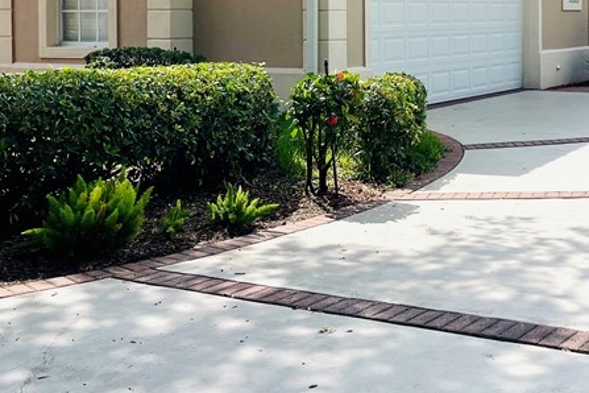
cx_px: 559
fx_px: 1014
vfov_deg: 21.4
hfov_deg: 30.6
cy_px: 42
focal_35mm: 62
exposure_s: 1/5917
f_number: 1.6
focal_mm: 5.1
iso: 32
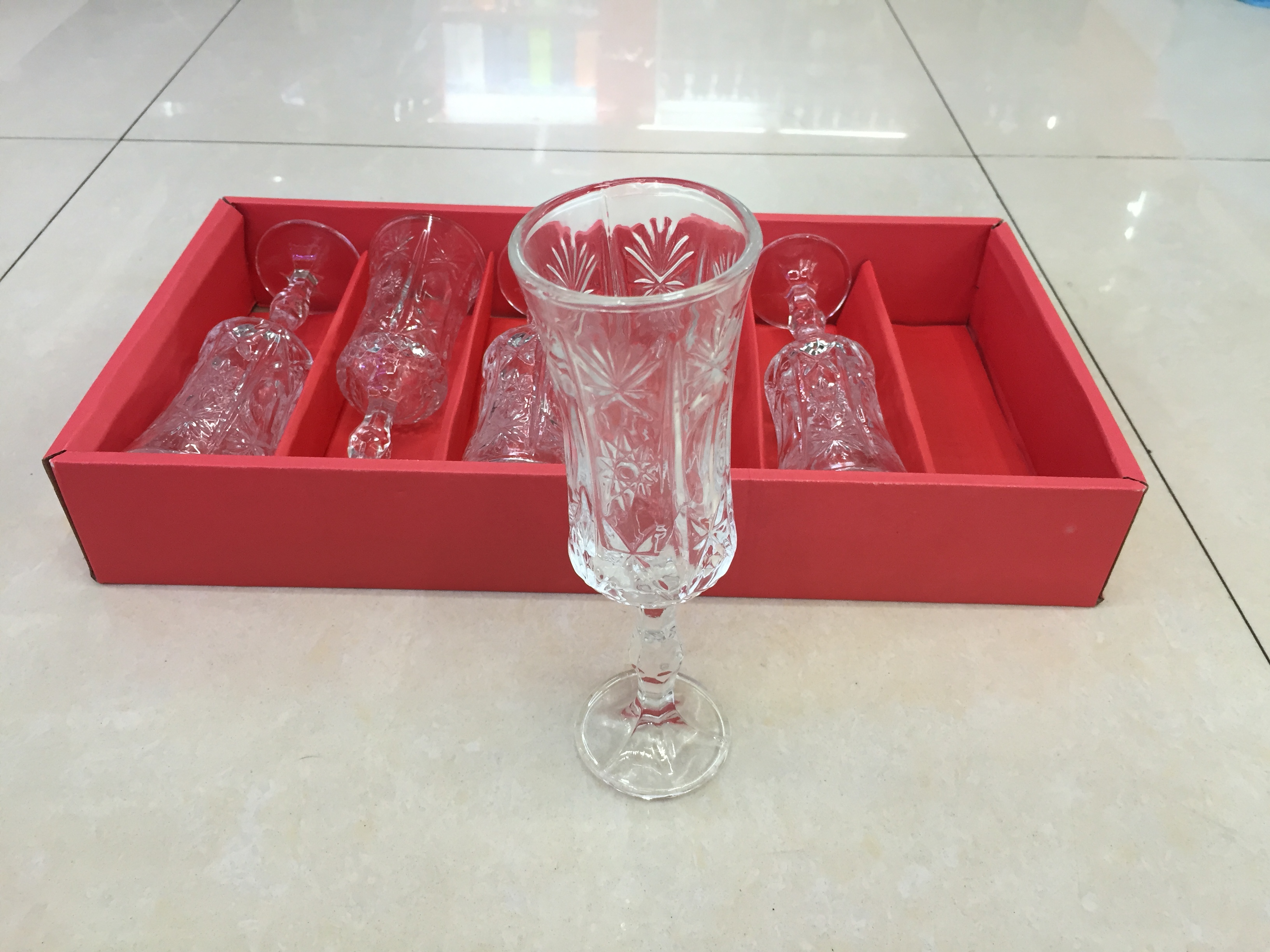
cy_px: 476
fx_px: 1064
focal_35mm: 29
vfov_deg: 48.2
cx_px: 635
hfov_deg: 61.7
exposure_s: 1/33
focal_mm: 4.15
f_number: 2.2
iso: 80
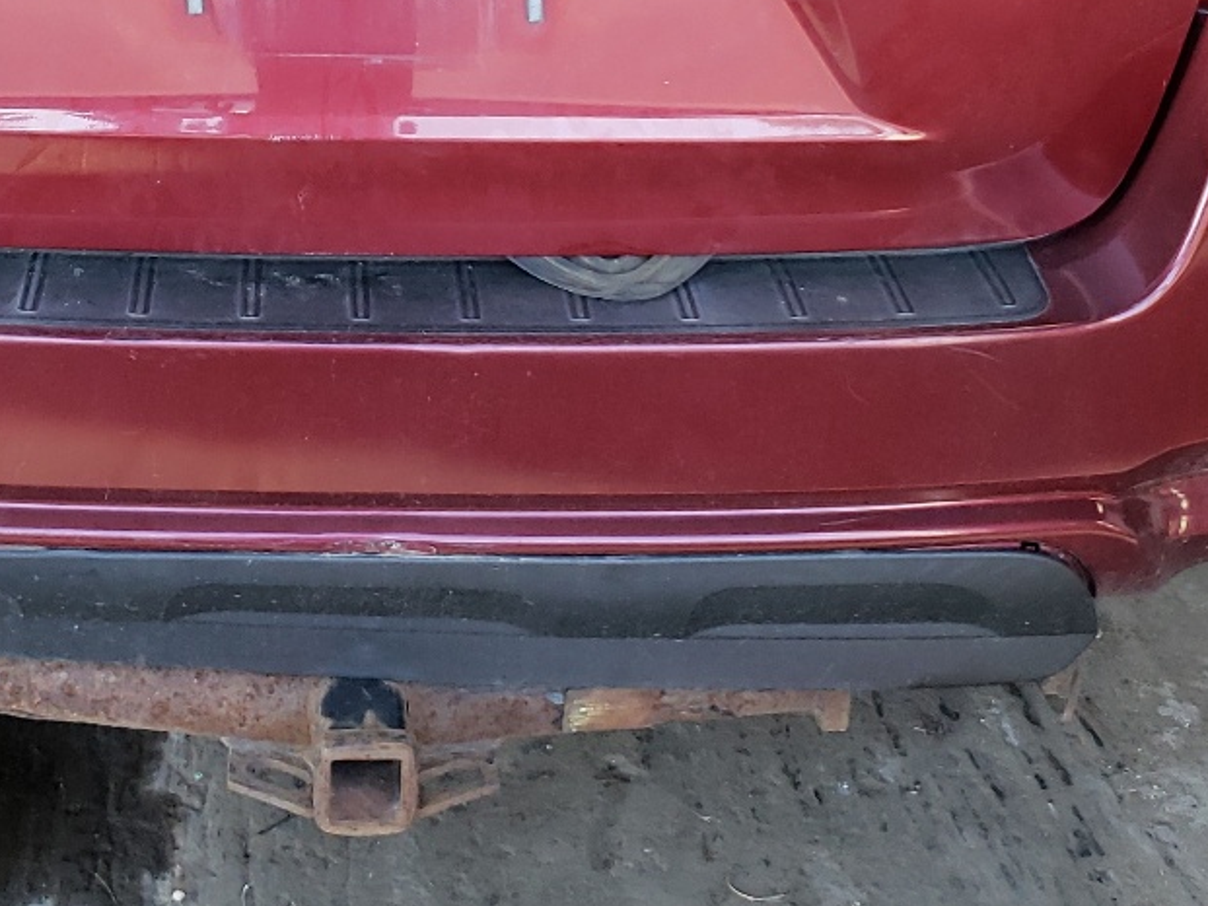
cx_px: 381
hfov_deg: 28.7
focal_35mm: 67
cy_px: -224
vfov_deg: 20.3
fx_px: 2339
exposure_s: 1/120
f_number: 1.5
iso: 72
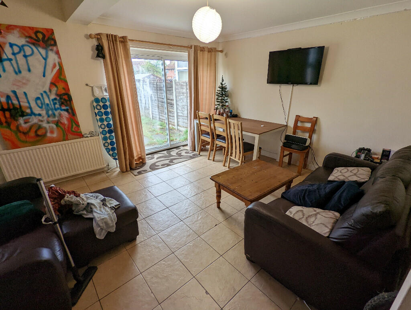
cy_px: 155
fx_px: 190
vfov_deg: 78.2
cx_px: 206
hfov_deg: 94.4
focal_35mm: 16
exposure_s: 1/33.3
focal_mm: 2.35
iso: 43
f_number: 2.2
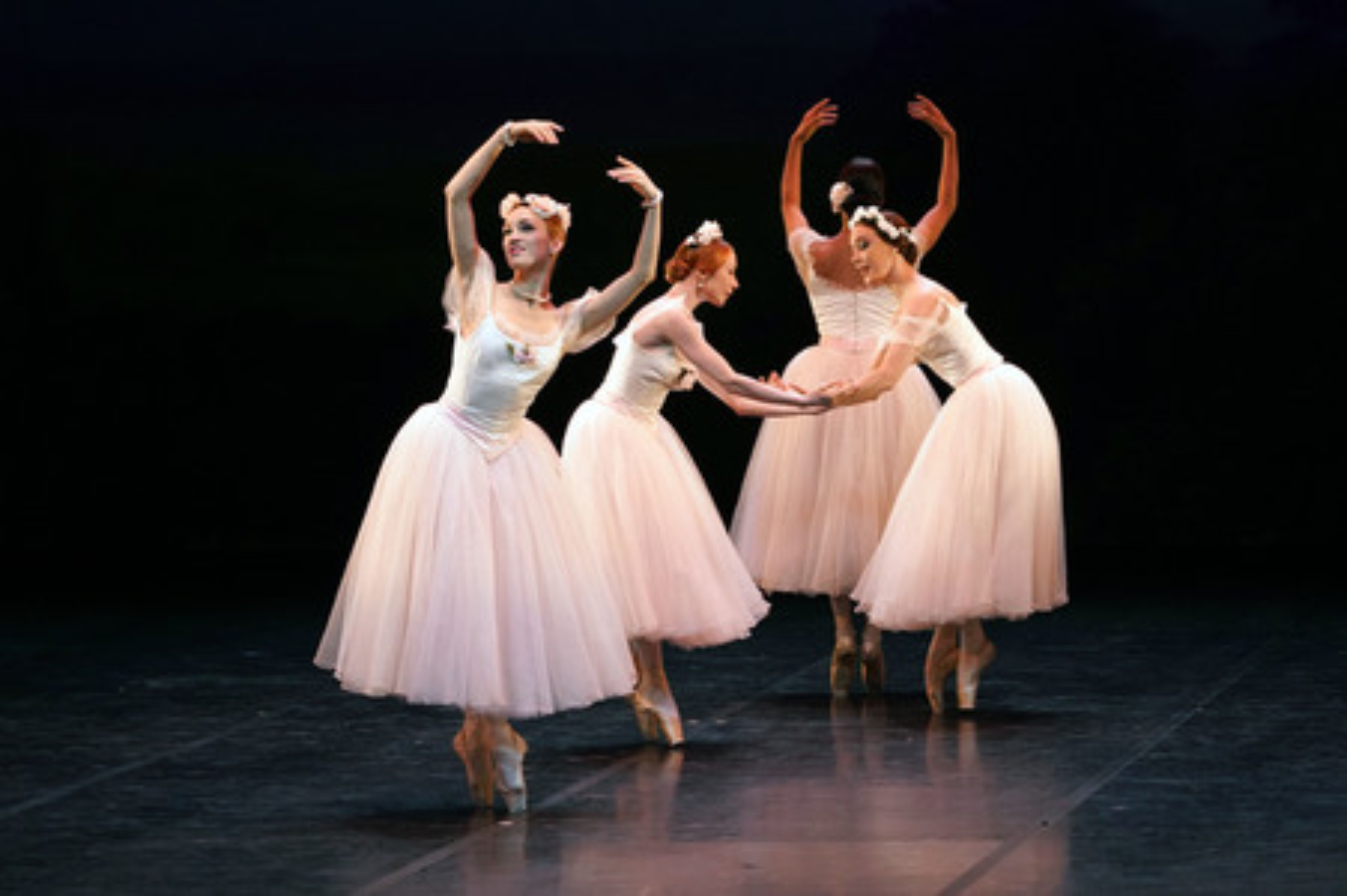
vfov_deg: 6.9
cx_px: 674
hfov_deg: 10.3
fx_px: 7478
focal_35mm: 200
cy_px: 448
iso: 6400
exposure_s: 1/250
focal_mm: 200
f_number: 6.3
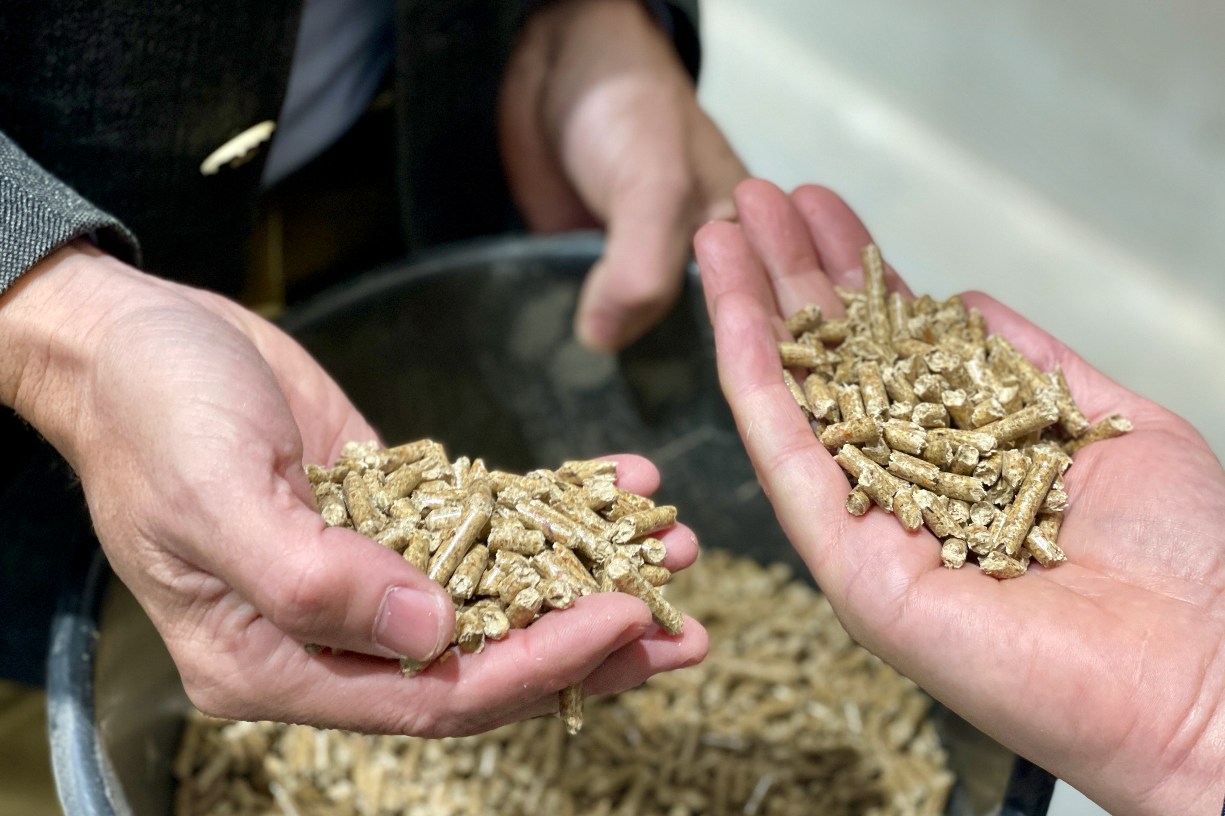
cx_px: 611
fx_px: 1871
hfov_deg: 36.2
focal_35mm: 55
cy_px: 414
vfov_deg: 24.6
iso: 125
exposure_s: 1/33
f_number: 2
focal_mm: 6
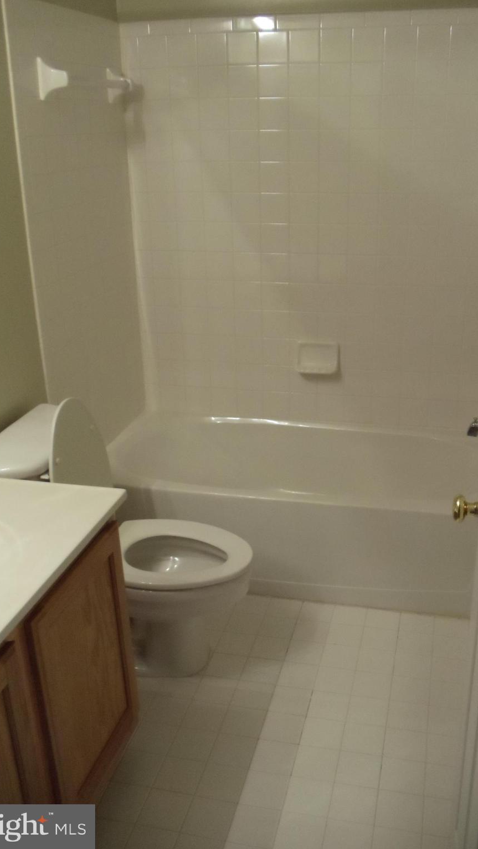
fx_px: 1081
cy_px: 424
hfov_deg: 24.9
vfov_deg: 42.9
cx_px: 276
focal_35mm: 48
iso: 400
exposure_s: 1/60
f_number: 3.5
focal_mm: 6
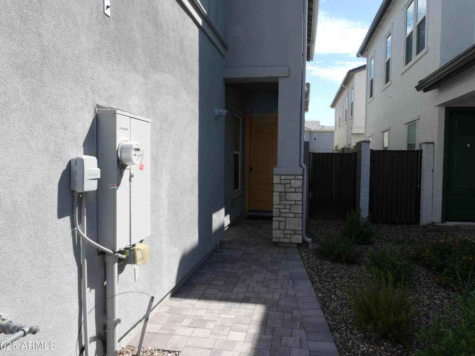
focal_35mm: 25
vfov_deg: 54.9
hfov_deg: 69.4
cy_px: 177
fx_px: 343
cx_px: 241
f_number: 3.3
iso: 80
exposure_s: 1/640
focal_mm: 4.3
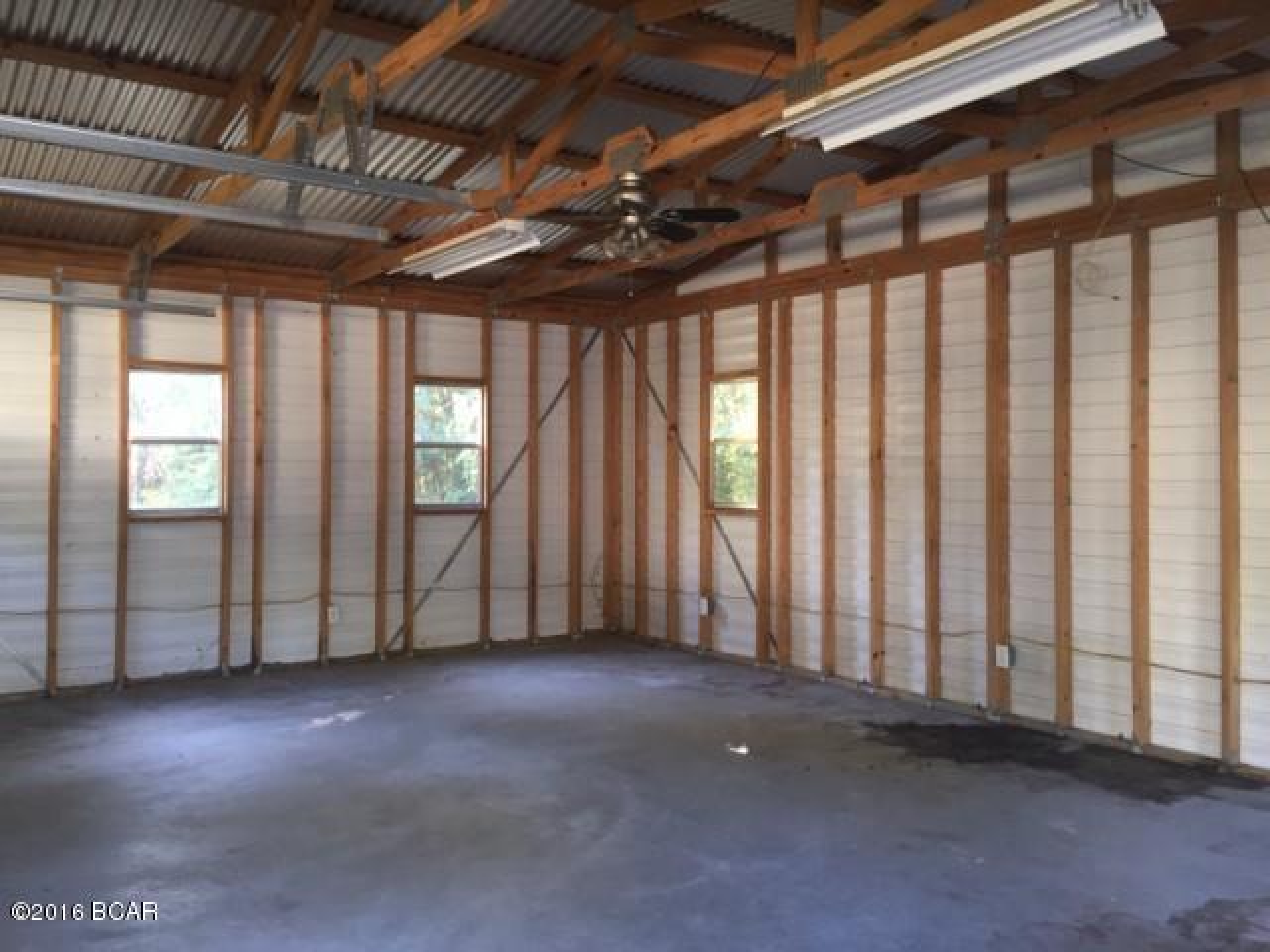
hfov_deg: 61.7
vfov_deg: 48.2
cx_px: 635
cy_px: 476
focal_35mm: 29
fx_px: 1064
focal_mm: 4.15
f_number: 2.2
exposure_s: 1/30
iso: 100
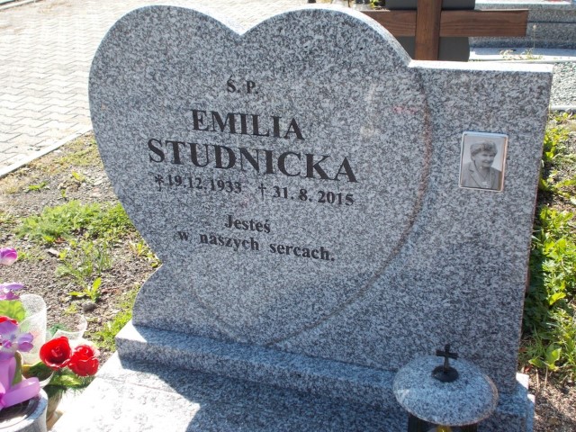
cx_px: 288
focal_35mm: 44
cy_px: 216
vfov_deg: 32.9
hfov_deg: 42.9
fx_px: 732
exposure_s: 1/200
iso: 80
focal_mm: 7.9
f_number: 4.2
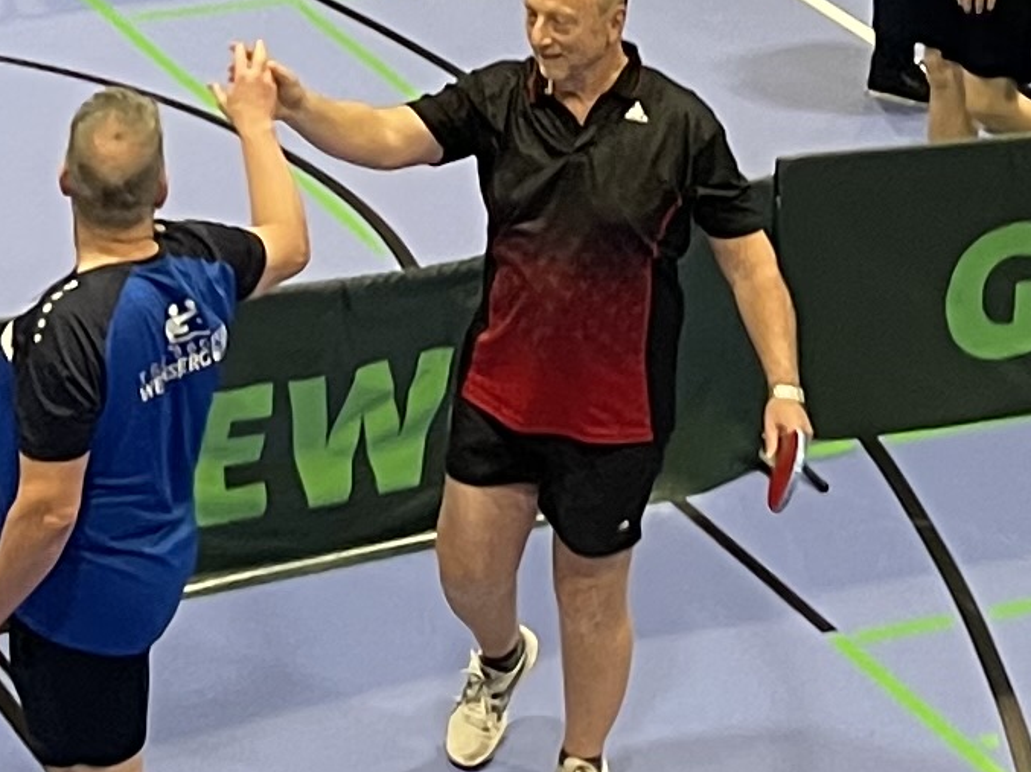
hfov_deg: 13.2
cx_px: 129
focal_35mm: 149
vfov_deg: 9.4
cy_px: -661
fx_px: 4435
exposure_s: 1/60
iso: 160
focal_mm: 5.1
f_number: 1.6
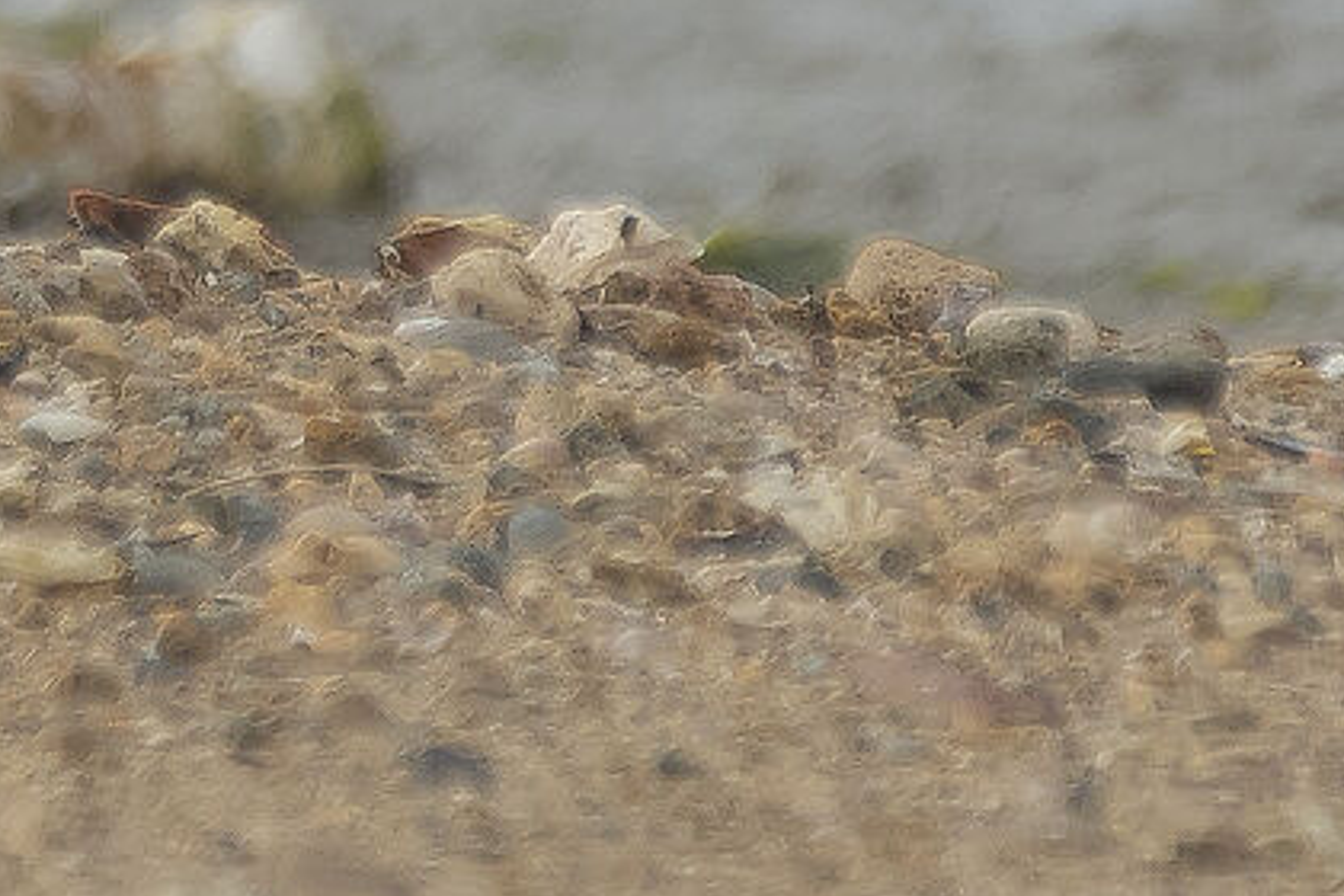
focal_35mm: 4289
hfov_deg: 0.5
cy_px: -1322
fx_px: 160110
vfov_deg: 0.3
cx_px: -1341
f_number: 8
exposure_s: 1/350
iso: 200
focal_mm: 500
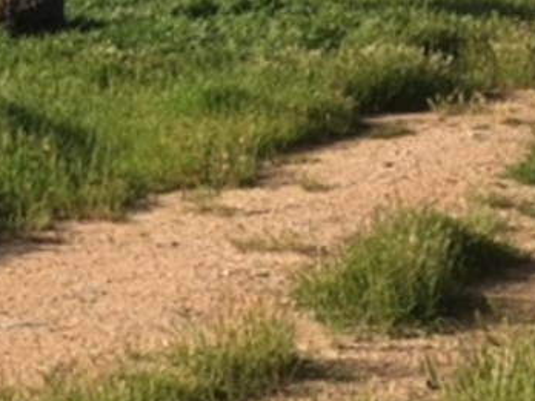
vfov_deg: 14.7
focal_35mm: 100
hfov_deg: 17.8
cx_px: -244
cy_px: 101
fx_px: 1546
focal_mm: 4.15
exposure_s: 1/1748
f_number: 2.2
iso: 25
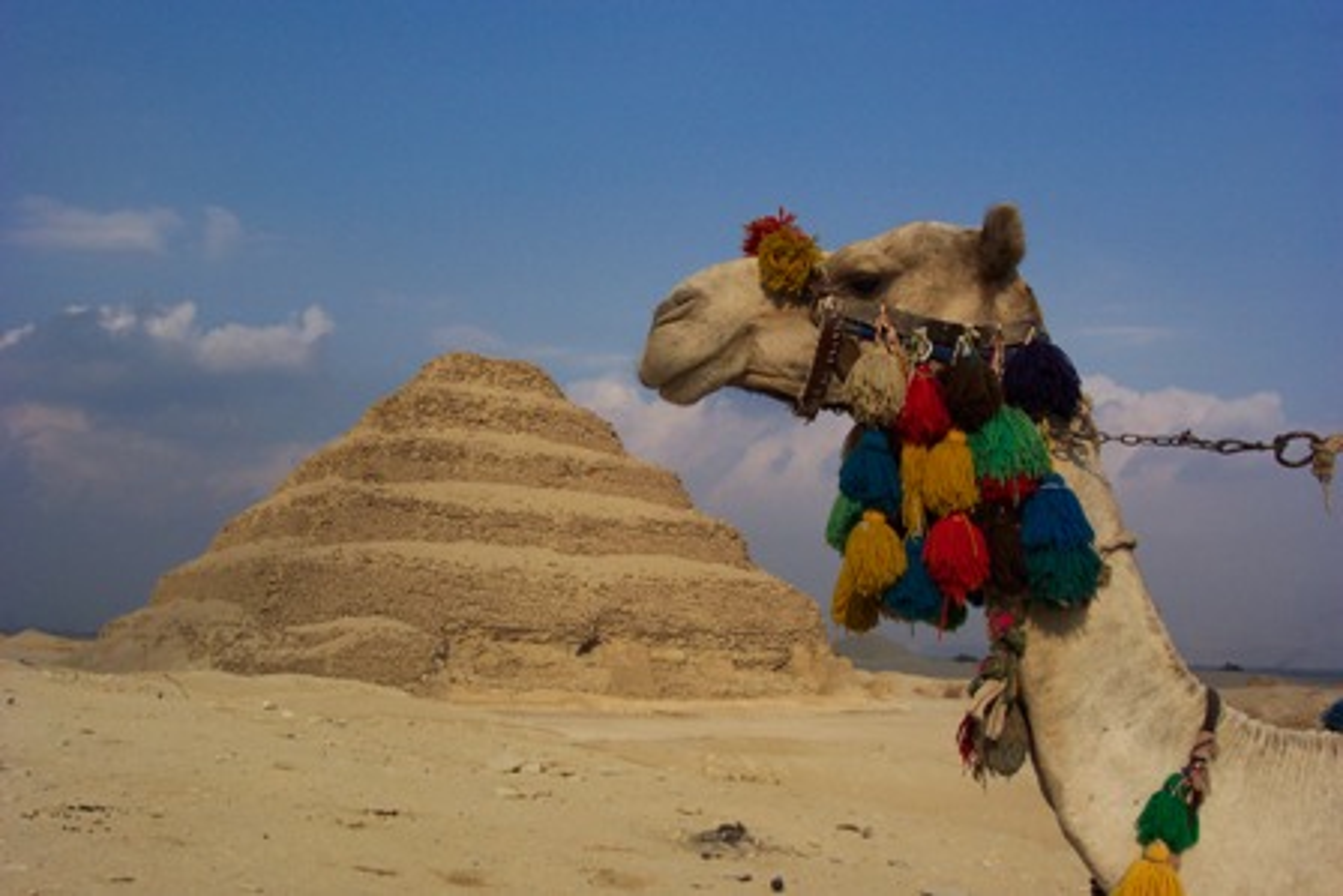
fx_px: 1418
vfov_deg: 35.1
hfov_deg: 50.7
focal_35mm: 38
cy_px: 448
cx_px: 672
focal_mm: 8
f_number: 4.8
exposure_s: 1/1000
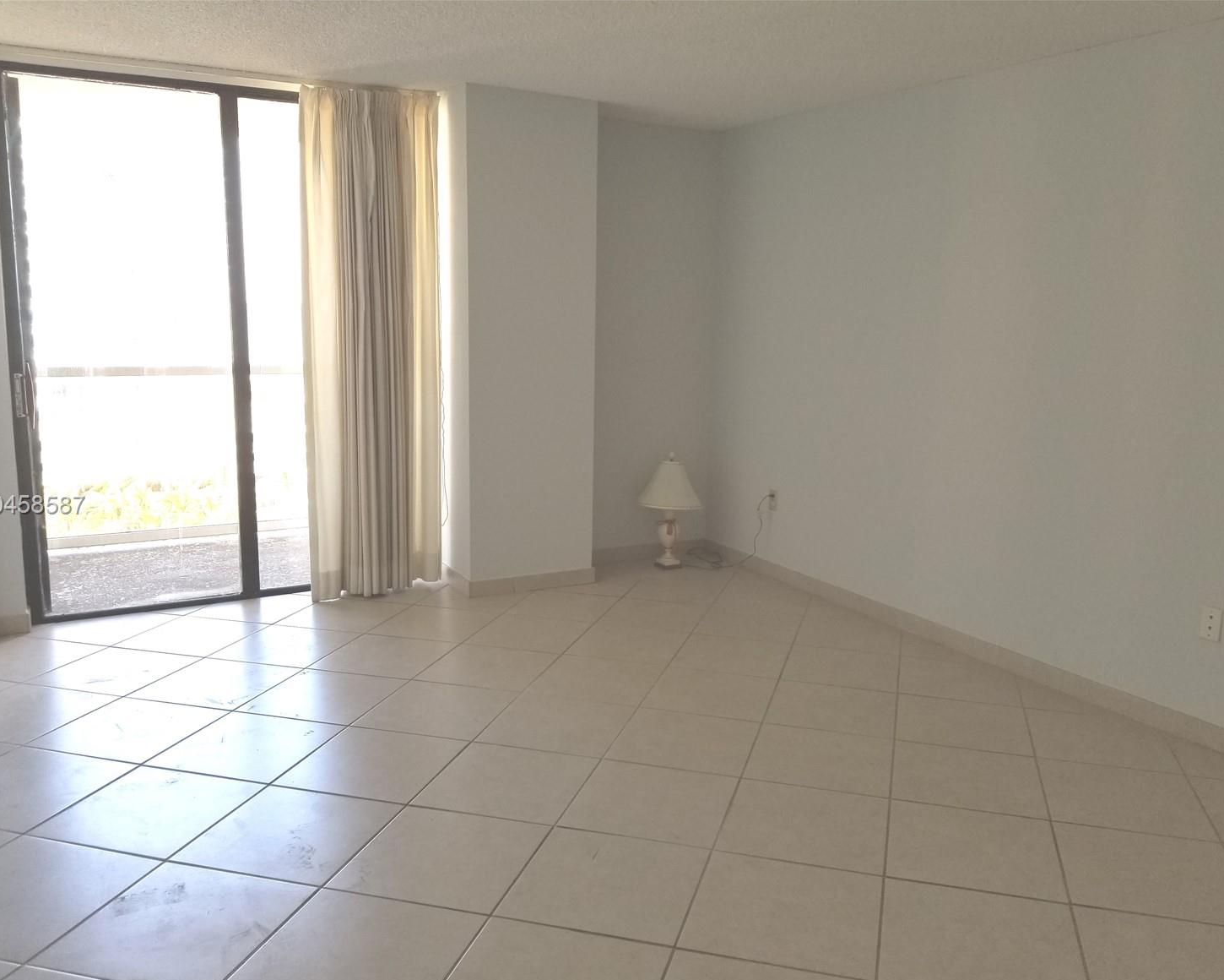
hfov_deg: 62.2
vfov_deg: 51.5
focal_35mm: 28
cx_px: 631
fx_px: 1014
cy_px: 506
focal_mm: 4.25
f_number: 1.7
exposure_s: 1/120
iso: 80
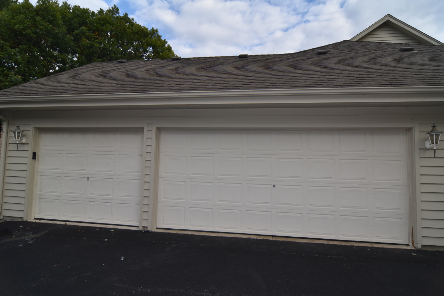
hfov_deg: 90.0
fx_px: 222
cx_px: 222
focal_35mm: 18
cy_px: 148
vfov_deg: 67.4
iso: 100
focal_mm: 12
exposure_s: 1/200
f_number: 7.1
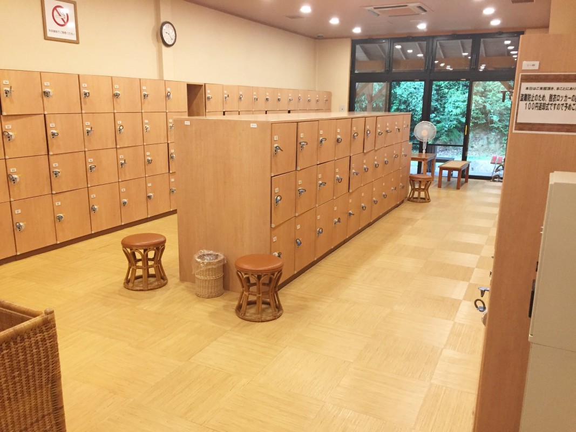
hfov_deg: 61.7
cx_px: 288
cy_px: 216
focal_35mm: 29
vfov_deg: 48.2
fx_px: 482
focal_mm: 4.15
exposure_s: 1/30
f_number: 2.2
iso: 160
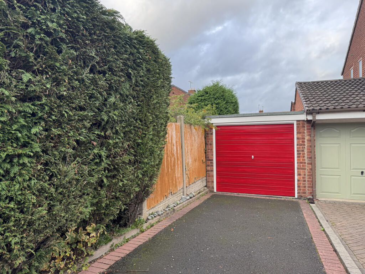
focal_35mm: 24
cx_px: 182
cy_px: 137
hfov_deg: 71.6
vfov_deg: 56.8
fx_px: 253
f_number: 1.78
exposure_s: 1/170
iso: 64
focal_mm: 6.76
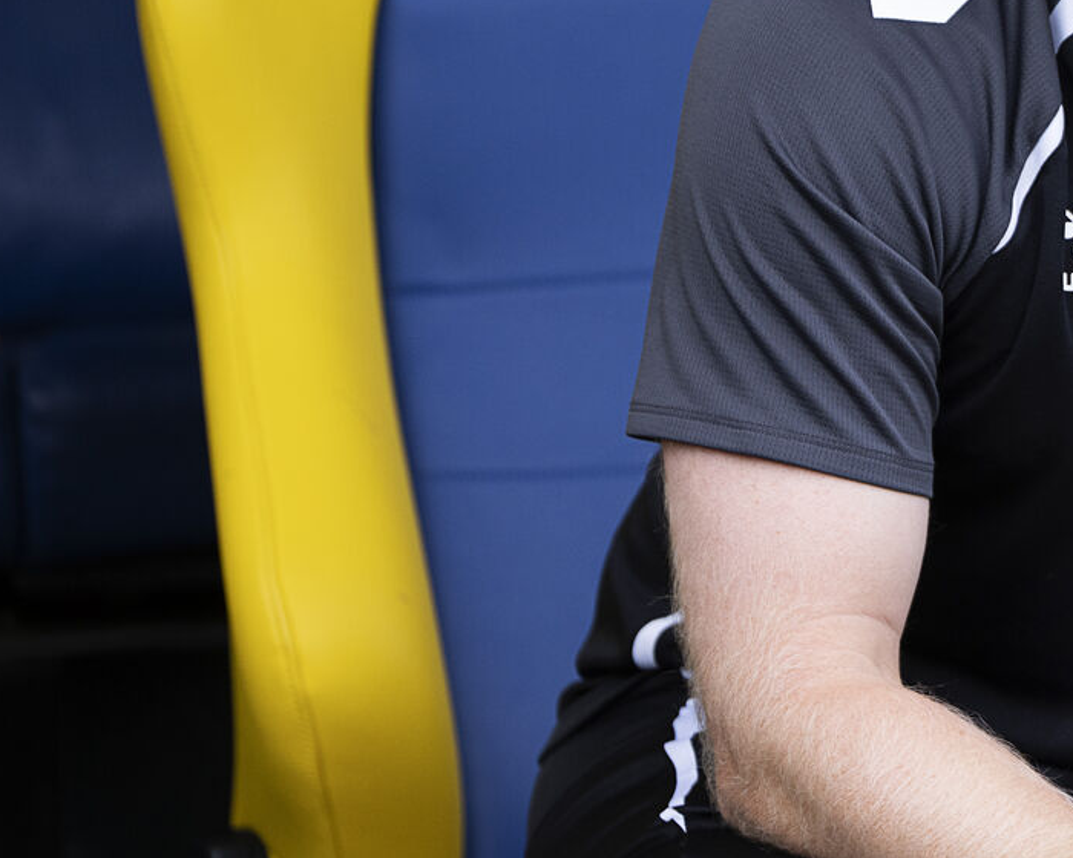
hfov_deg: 3.8
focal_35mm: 515
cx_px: 1119
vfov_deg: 3.0
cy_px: 176
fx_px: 16355
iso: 500
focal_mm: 200
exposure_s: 1/1600
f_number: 2.8
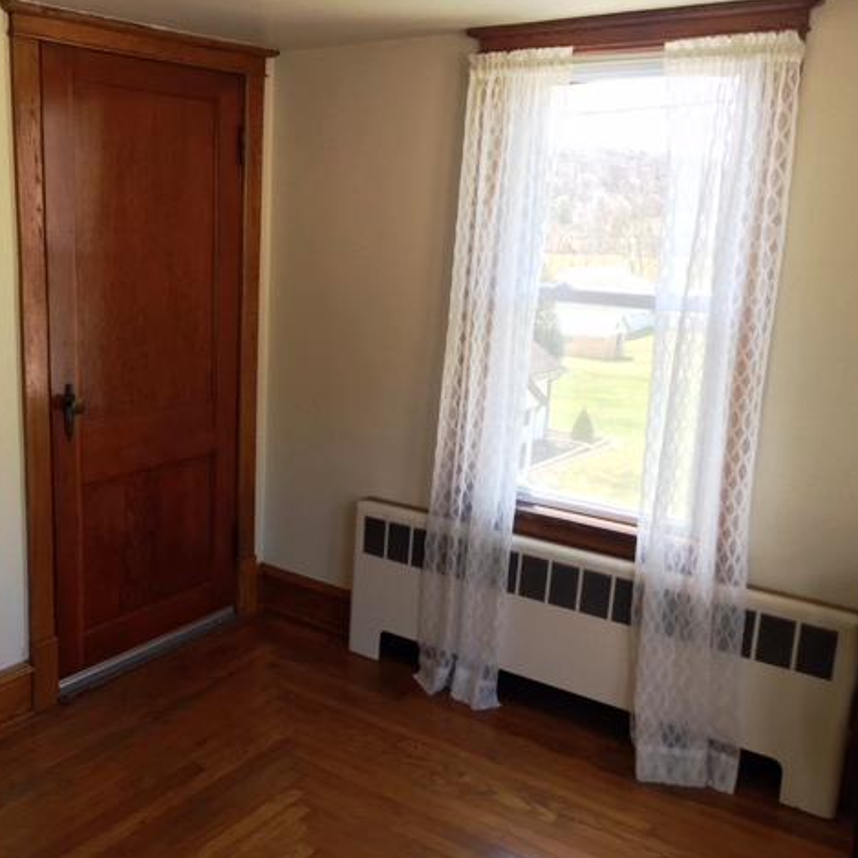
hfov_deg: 46.8
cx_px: 324
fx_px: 981
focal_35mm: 35
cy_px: 428
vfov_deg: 47.2
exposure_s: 1/120
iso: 40
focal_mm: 4.15
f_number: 2.2
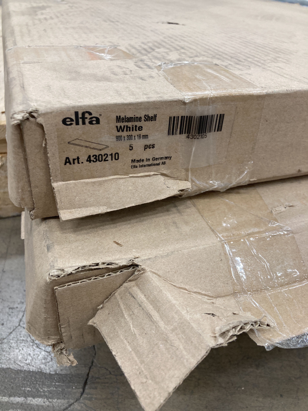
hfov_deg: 49.7
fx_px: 332
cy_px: 206
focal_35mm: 28
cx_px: 154
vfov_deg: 63.4
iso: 80
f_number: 1.8
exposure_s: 1/60
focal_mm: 3.99
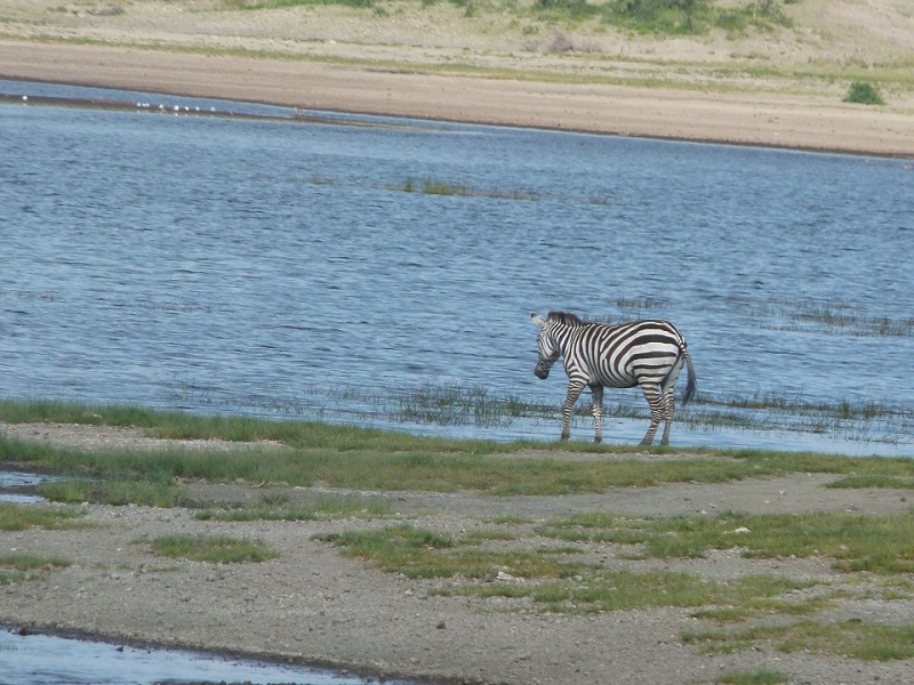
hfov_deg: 2.5
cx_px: 457
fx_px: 21097
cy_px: 342
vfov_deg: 1.9
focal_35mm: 799
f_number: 5.2
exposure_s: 1/640
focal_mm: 108
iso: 100
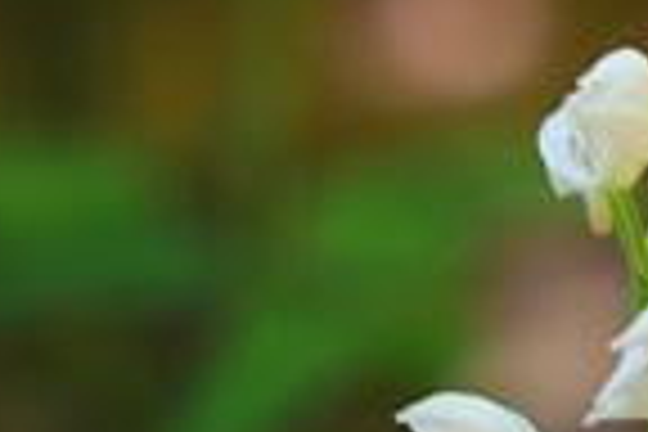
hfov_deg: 0.8
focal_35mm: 2566
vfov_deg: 0.5
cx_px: 594
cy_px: 83
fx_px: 46184
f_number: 8
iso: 320
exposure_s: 1/100
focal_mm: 370
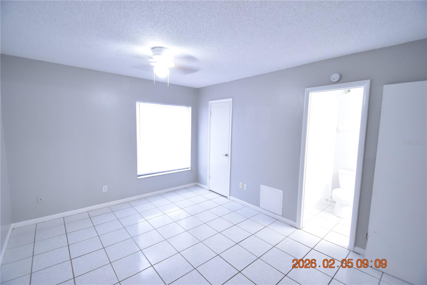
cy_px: 142
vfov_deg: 77.3
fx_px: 178
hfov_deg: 100.4
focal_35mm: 15
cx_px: 214
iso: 800
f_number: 3.5
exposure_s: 1/20
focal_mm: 10
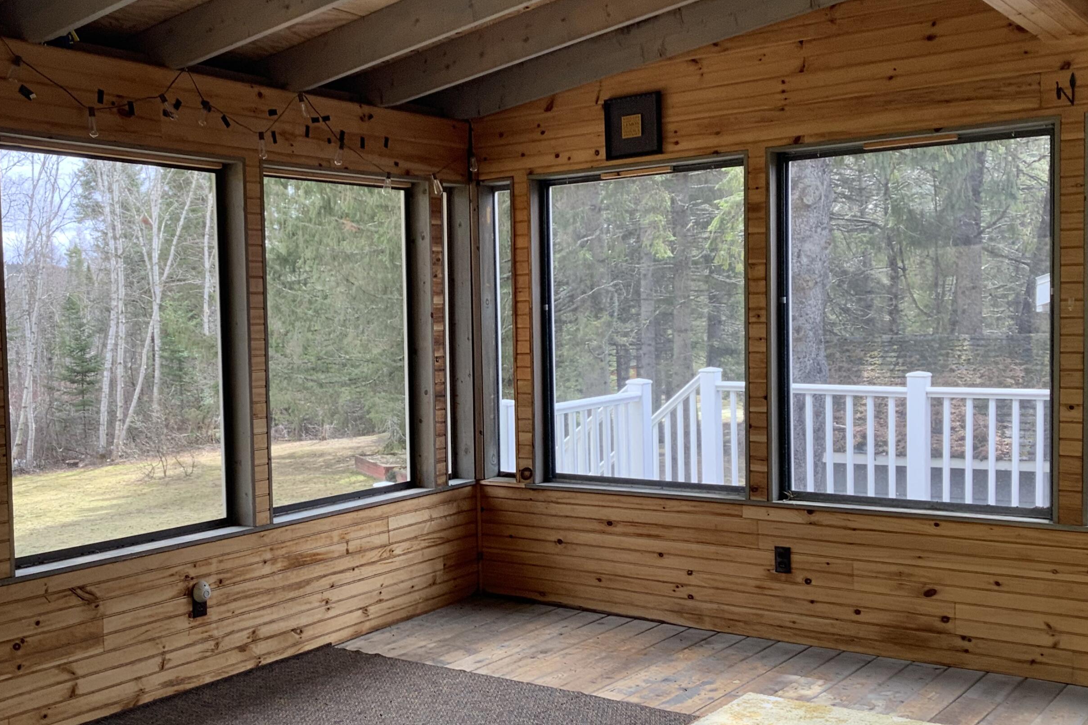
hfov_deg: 48.1
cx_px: 427
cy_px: 368
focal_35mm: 40
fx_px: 1209
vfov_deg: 33.4
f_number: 2.4
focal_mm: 3.3
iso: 32
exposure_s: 1/100
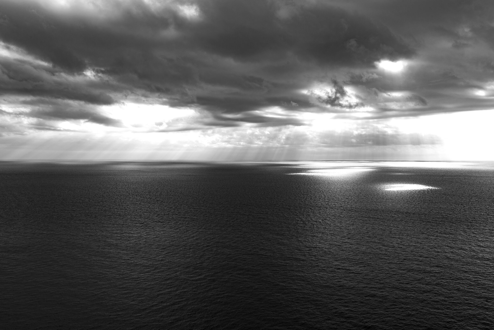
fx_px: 480
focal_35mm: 35
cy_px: 165
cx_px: 247
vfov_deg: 37.9
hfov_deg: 54.4
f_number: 16
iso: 100
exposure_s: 1/320
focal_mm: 35
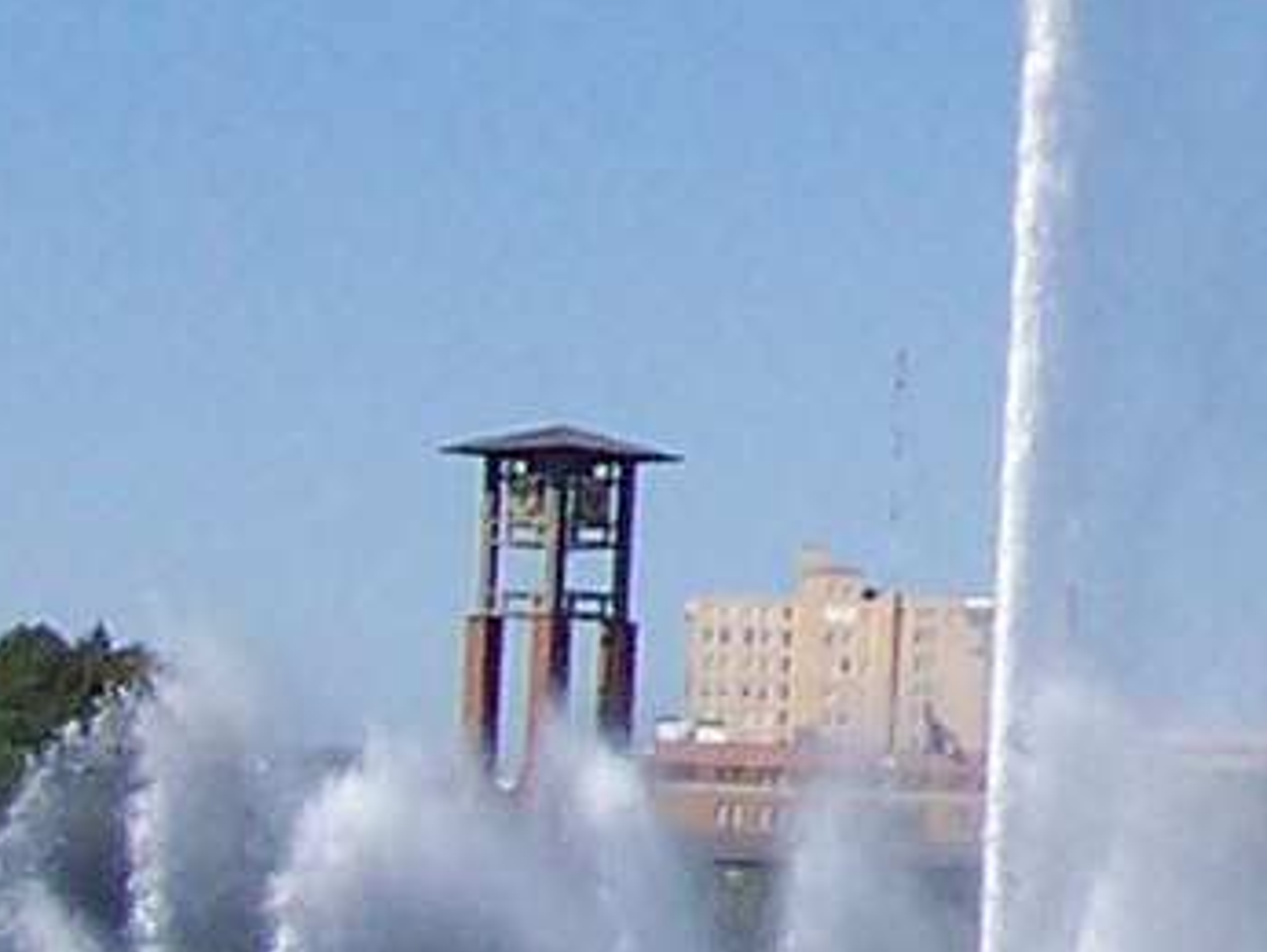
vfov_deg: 6.8
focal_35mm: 217
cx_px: 2794
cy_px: -205
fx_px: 7948
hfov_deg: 8.5
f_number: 5.6
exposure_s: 1/750
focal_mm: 5.6
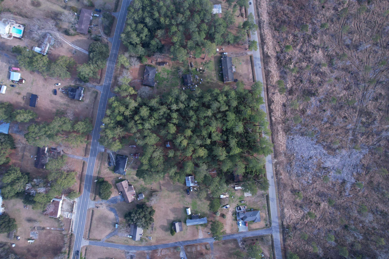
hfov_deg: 78.6
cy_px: 130
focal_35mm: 22
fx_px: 238
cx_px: 194
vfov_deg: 57.2
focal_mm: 8.38
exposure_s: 1/350
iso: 100
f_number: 2.8
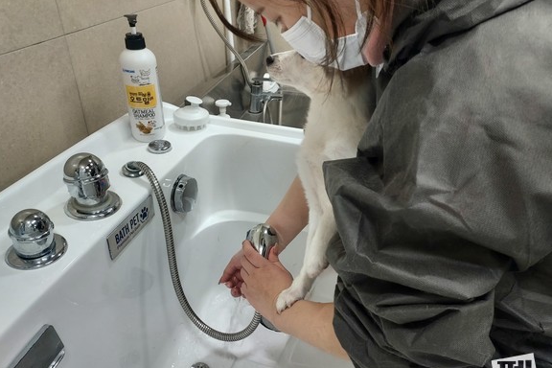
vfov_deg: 49.5
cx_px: 266
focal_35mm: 26
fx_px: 399
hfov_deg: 69.4
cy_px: 195
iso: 64
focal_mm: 4.6
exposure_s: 1/60
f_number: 1.8
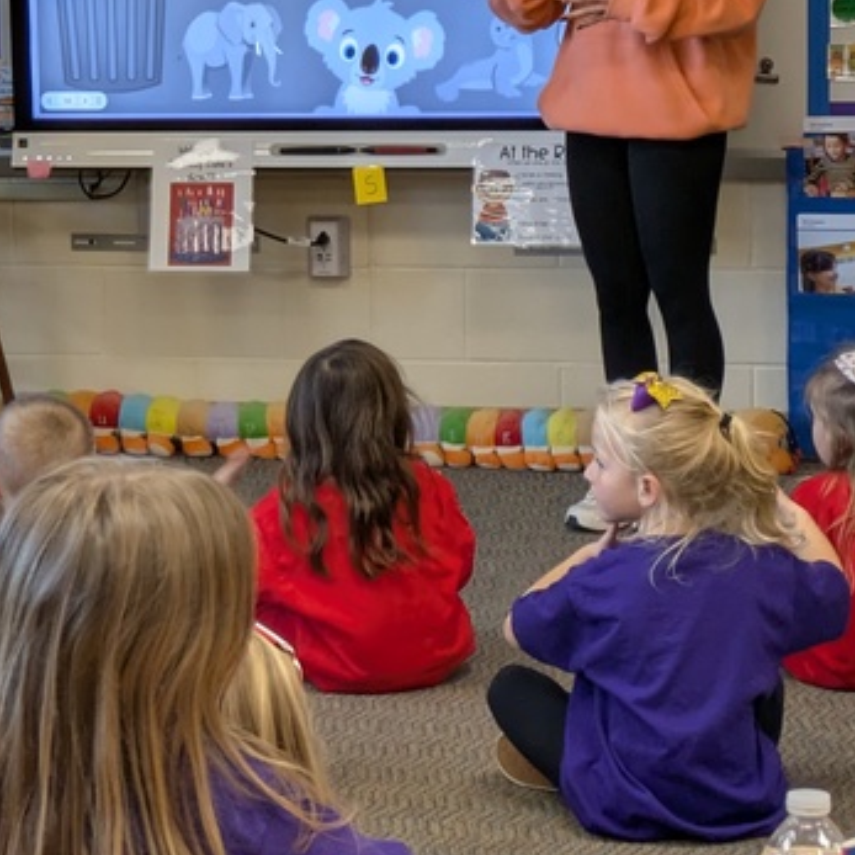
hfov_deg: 13.0
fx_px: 3717
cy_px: 307
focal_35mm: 133
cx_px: 106
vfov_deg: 13.1
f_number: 1.89
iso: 96
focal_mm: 5.43
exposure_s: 1/60
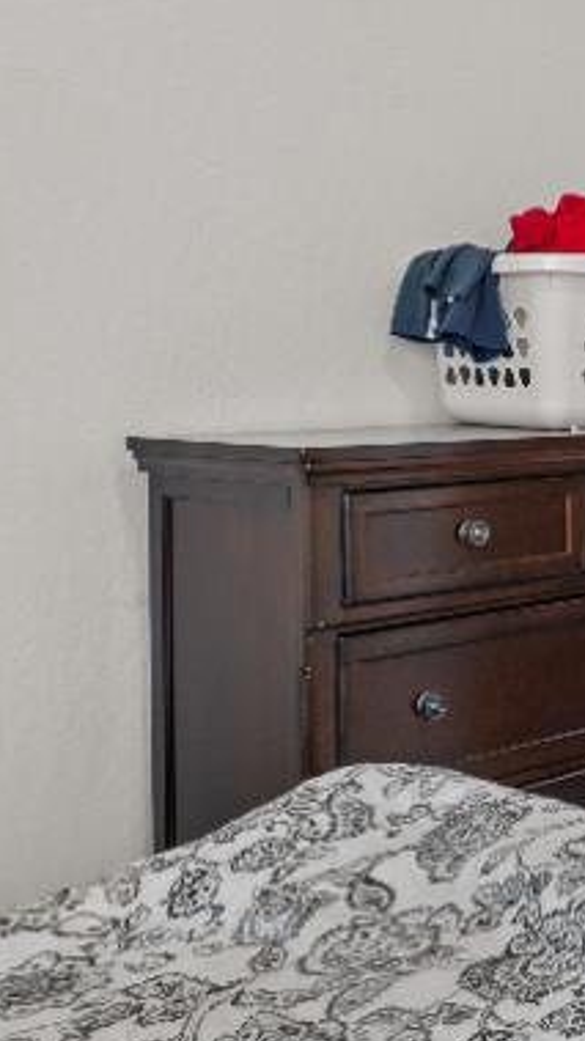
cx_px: 887
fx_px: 1601
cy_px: 385
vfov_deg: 35.8
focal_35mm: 58
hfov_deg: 18.3
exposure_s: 1/3
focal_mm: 14
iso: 250
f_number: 9
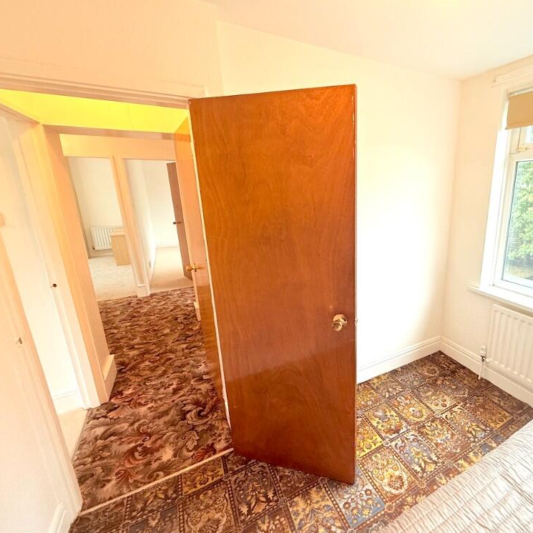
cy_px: 261
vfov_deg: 84.0
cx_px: 350
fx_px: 296
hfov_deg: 81.5
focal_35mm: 17
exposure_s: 1/100
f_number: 2.2
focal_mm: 2.22
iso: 100
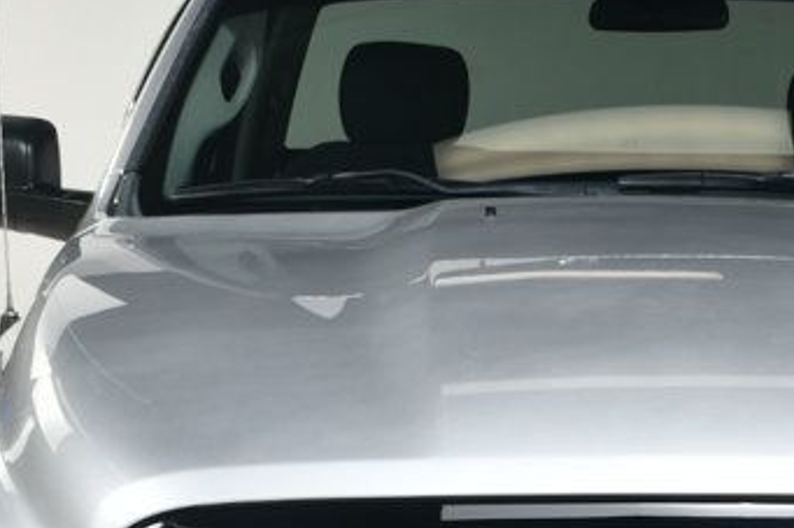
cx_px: 645
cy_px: 579
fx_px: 2248
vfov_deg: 13.2
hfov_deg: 19.8
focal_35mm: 102
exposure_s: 1/160
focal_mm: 23
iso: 100
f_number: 11
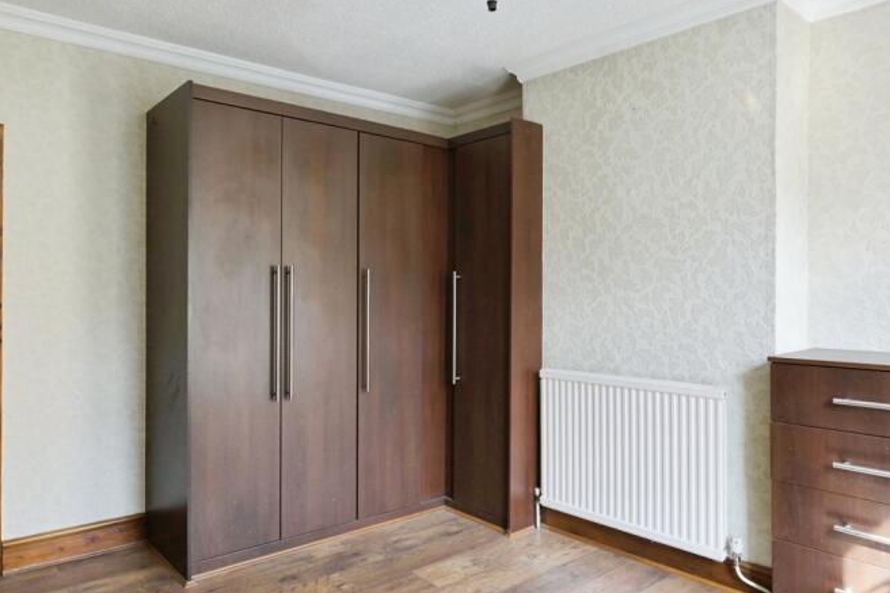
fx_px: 618
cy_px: 303
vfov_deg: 51.3
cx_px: 408
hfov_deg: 71.4
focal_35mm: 25
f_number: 7.1
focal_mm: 16
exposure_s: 1/80
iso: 1250
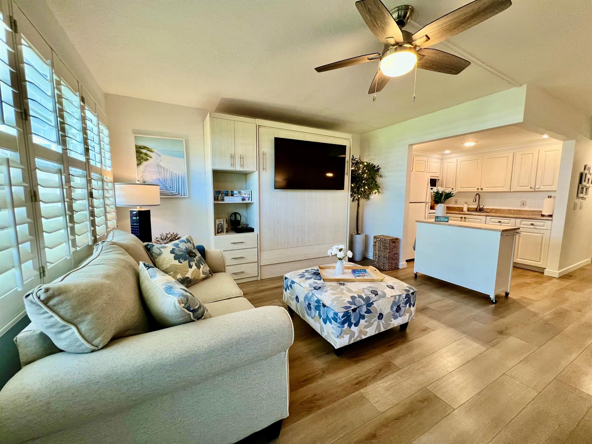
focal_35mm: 13
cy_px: 222
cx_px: 296
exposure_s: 1/60
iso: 160
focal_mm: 1.57
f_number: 1.8
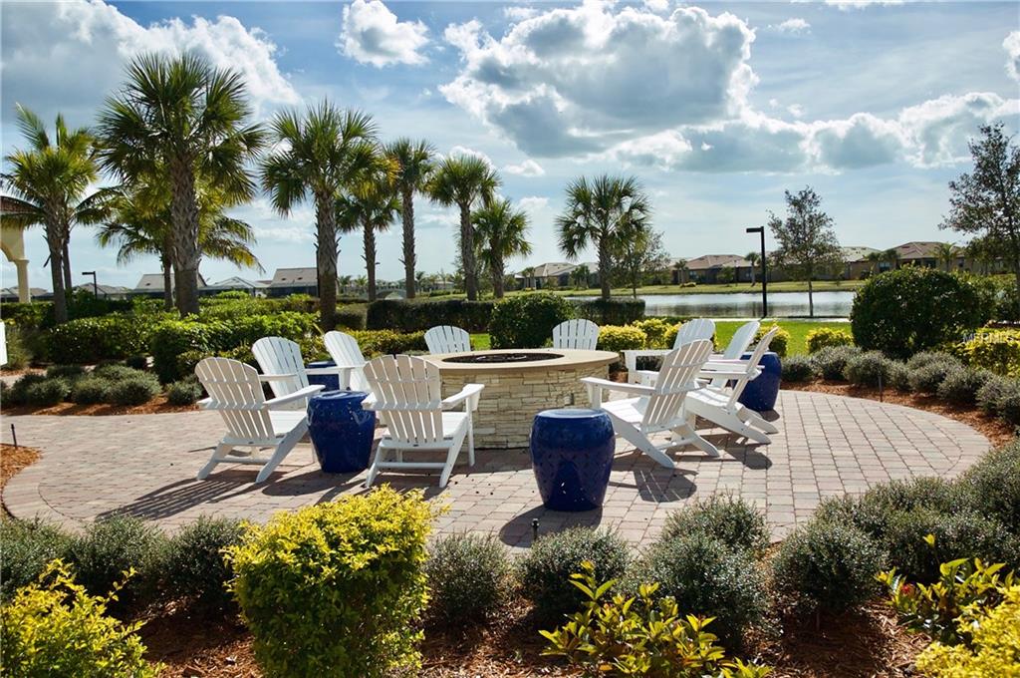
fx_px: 934
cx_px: 510
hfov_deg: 57.3
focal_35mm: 33
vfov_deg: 39.9
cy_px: 339
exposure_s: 1/8000
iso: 640
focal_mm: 22
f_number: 4
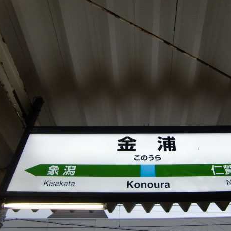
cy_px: 115
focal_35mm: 34
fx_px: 257
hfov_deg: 48.0
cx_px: 144
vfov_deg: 48.5
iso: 80
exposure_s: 1/60
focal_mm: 4.9
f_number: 2.6
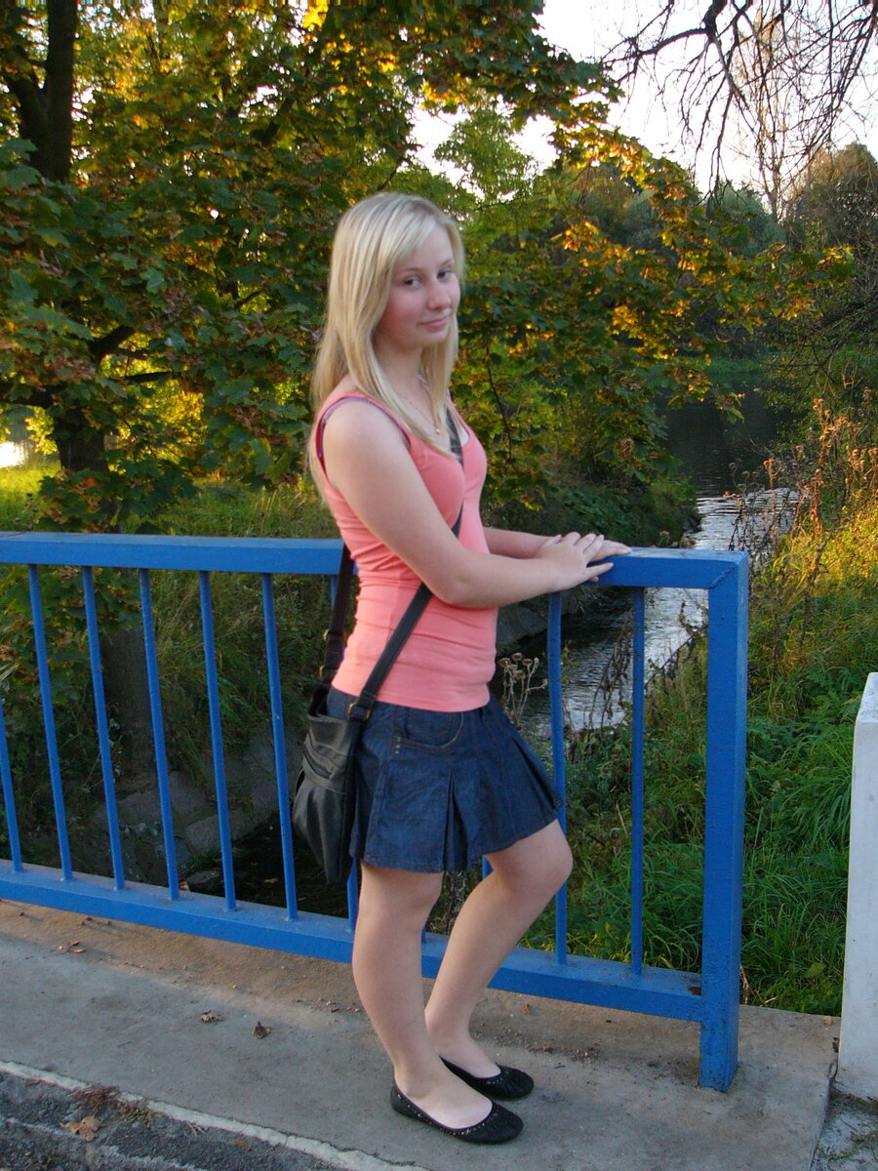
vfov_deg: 47.9
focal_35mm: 39
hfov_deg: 36.8
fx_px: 1319
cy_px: 586
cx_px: 439
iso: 150
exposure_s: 1/125
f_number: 2.8
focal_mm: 6.5
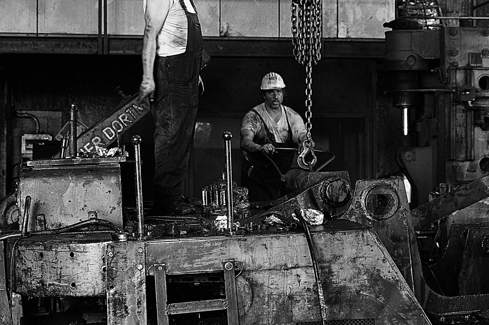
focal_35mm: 88
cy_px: 134
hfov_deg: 23.1
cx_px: 248
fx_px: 1194
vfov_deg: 15.5
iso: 1600
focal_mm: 70
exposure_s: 1/25
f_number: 4.8
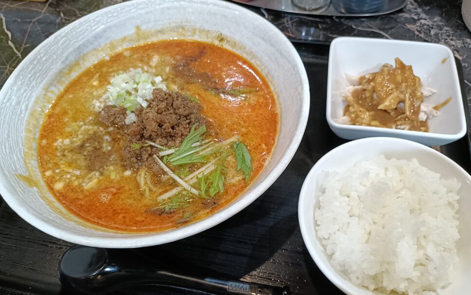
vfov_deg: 44.5
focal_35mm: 28
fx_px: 359
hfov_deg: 66.5
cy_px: 166
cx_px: 238
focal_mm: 4.7
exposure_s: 1/33.3
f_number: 1.7
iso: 1250
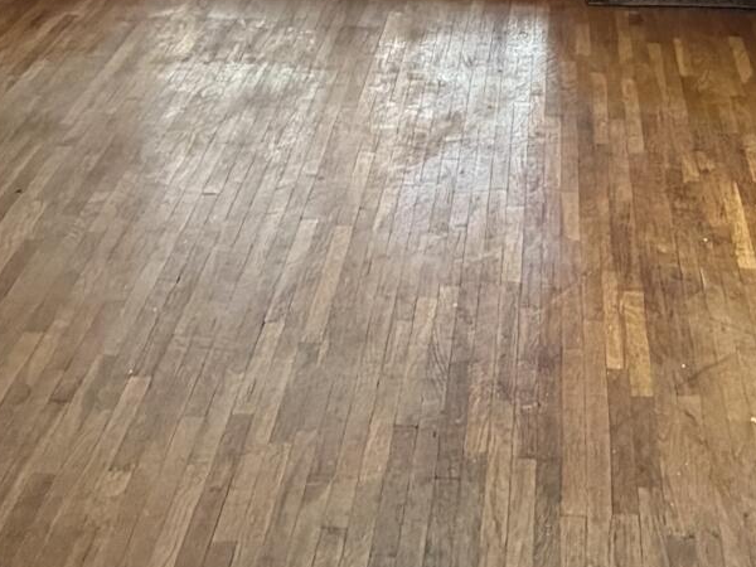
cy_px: -375
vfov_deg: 17.9
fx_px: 1529
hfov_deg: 27.6
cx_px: 503
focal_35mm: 70
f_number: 2.2
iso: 320
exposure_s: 1/120
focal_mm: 2.22
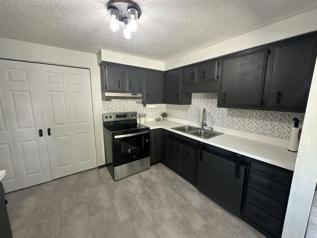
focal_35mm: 14
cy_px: 119
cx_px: 158
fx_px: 128
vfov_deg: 85.7
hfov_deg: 102.1
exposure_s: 1/60
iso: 200
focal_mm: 2.22
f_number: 2.2
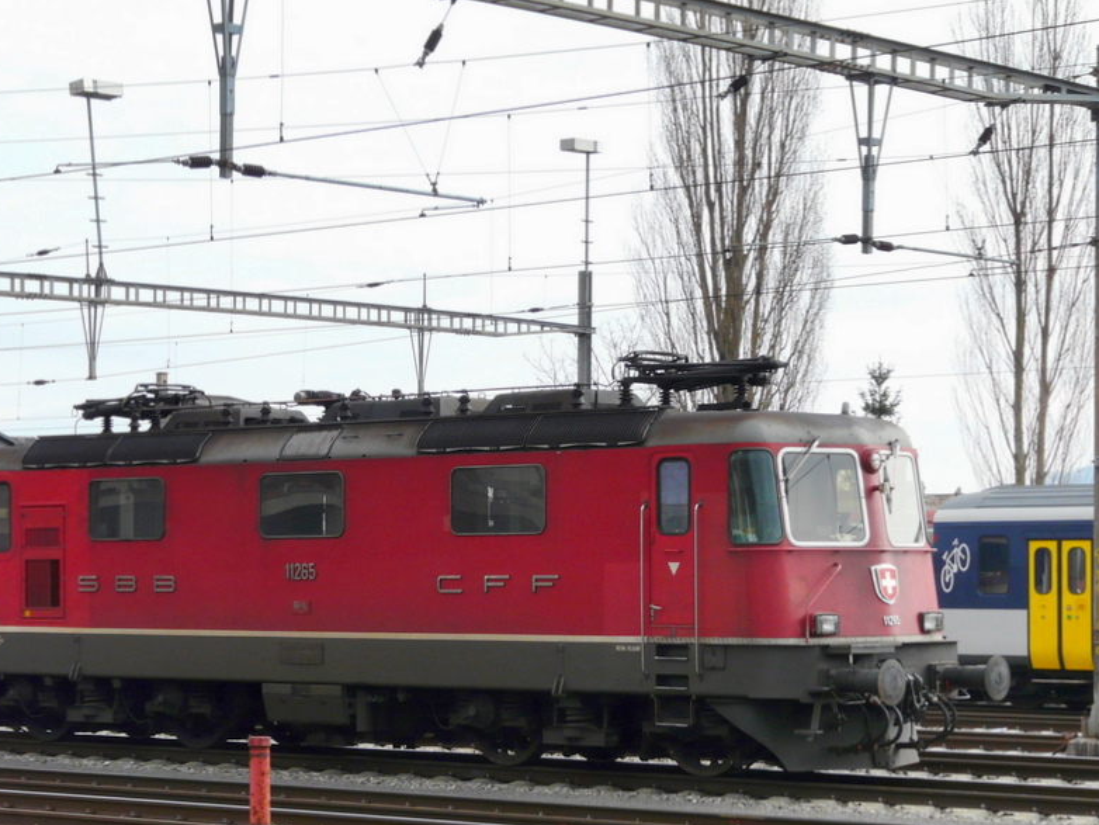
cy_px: 524
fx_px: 3208
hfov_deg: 19.4
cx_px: 479
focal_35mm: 101
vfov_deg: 14.6
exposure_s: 1/250
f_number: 5.6
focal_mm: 12.9
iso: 100
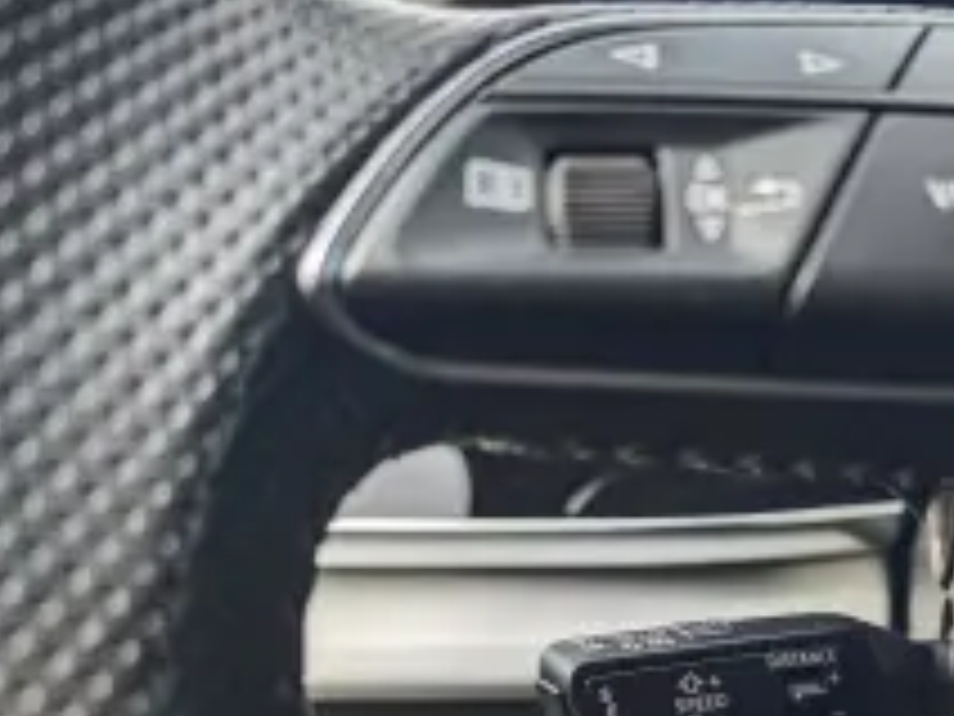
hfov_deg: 45.2
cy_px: 563
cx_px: 778
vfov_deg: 35.7
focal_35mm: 39
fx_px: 1075
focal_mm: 6.55
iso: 100
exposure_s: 1/101
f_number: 1.6
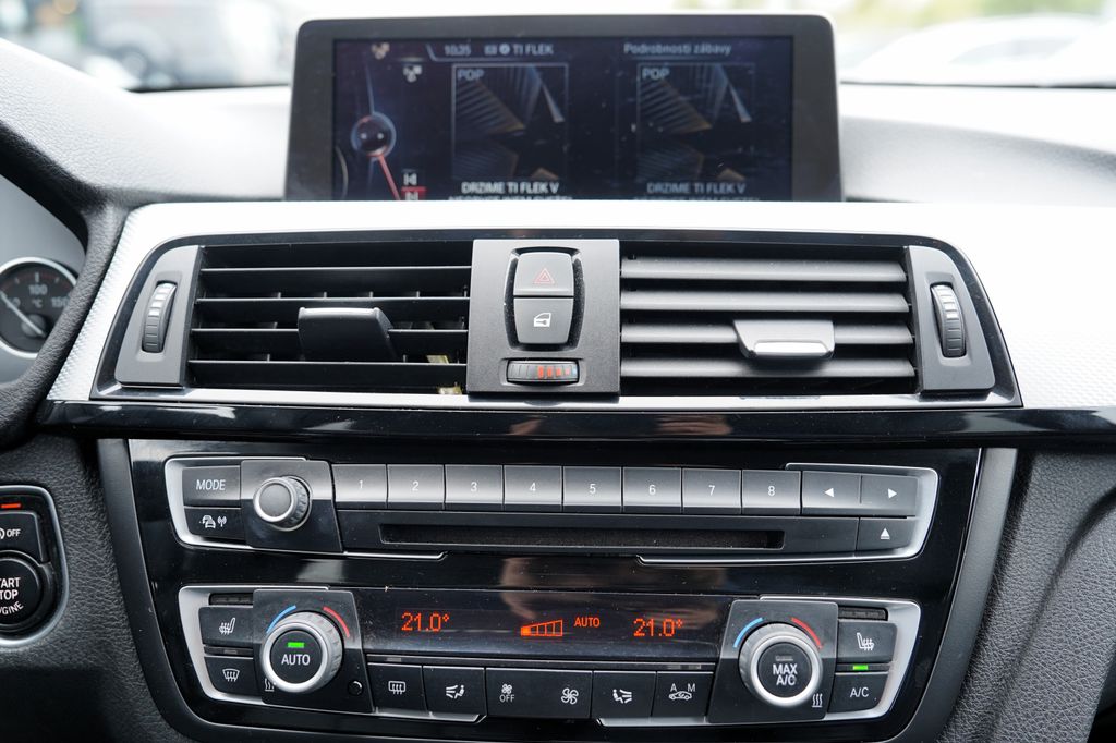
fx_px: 930
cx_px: 558
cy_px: 372
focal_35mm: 30
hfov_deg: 61.9
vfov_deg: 43.6
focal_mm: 30
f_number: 4
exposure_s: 1/60
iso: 500
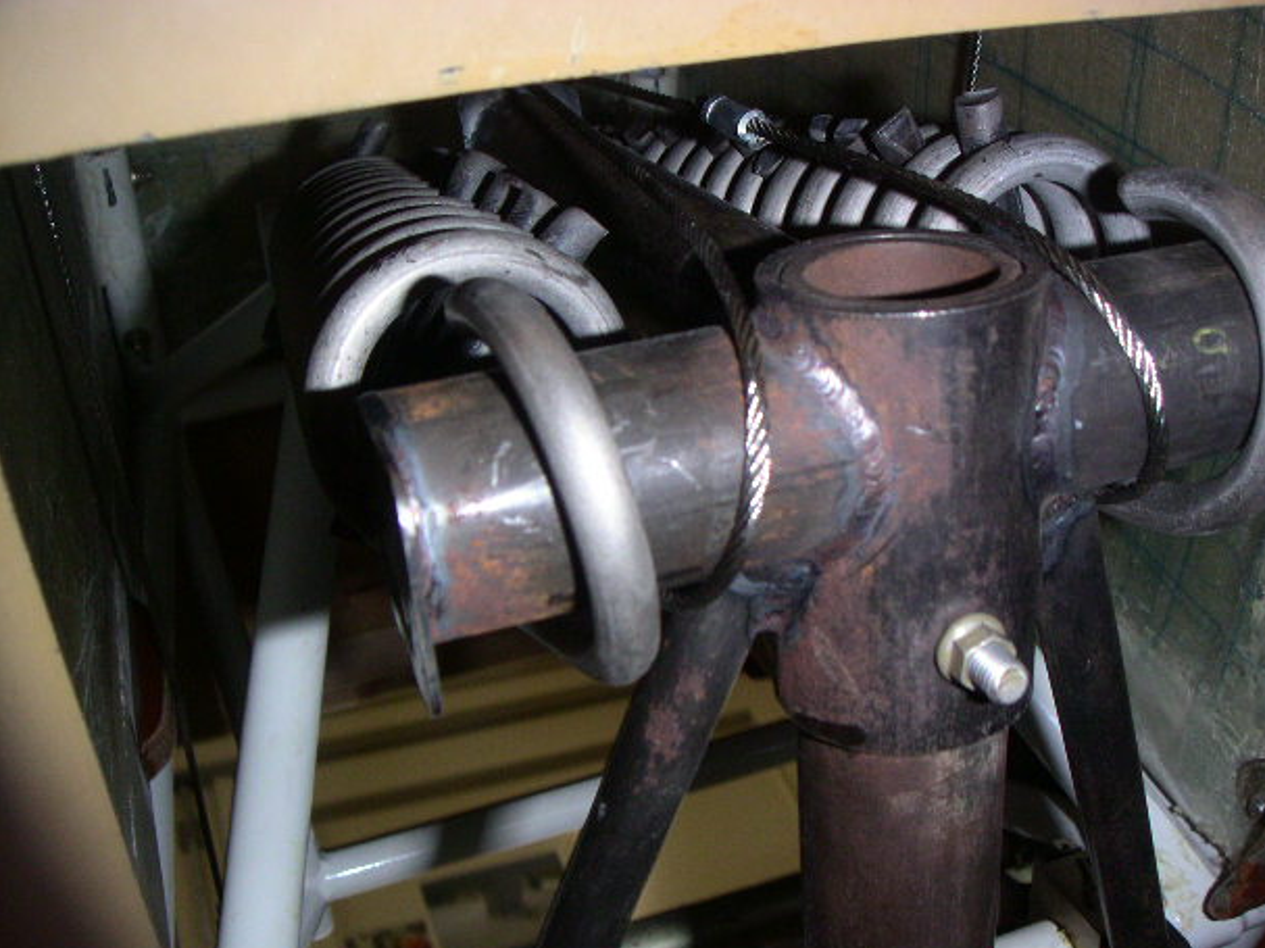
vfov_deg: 36.8
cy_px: 496
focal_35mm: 39
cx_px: 665
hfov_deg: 47.9
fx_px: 1425
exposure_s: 1/50
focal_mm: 5.7
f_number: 6.6
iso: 160
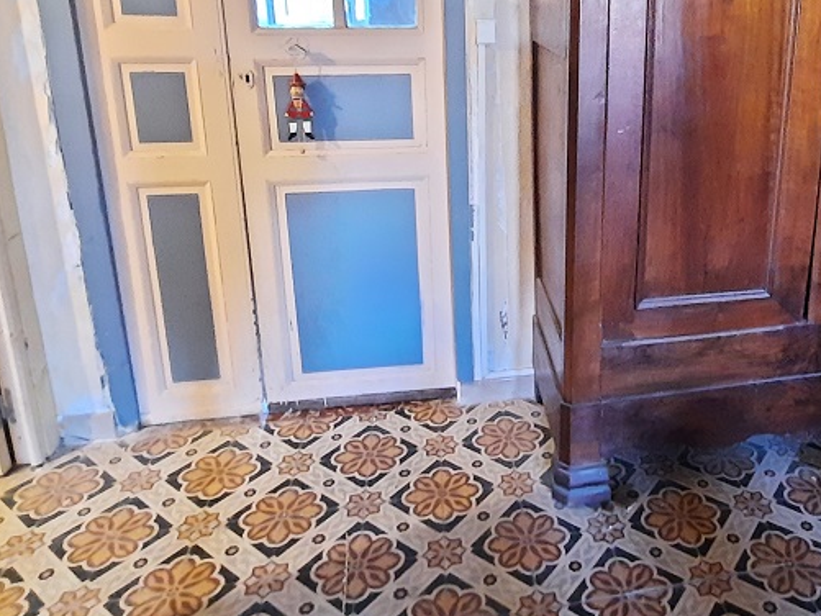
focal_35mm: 28
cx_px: 592
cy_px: 149
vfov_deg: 47.8
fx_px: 664
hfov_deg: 60.7
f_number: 2.2
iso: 800
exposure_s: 1/13
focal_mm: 1.74
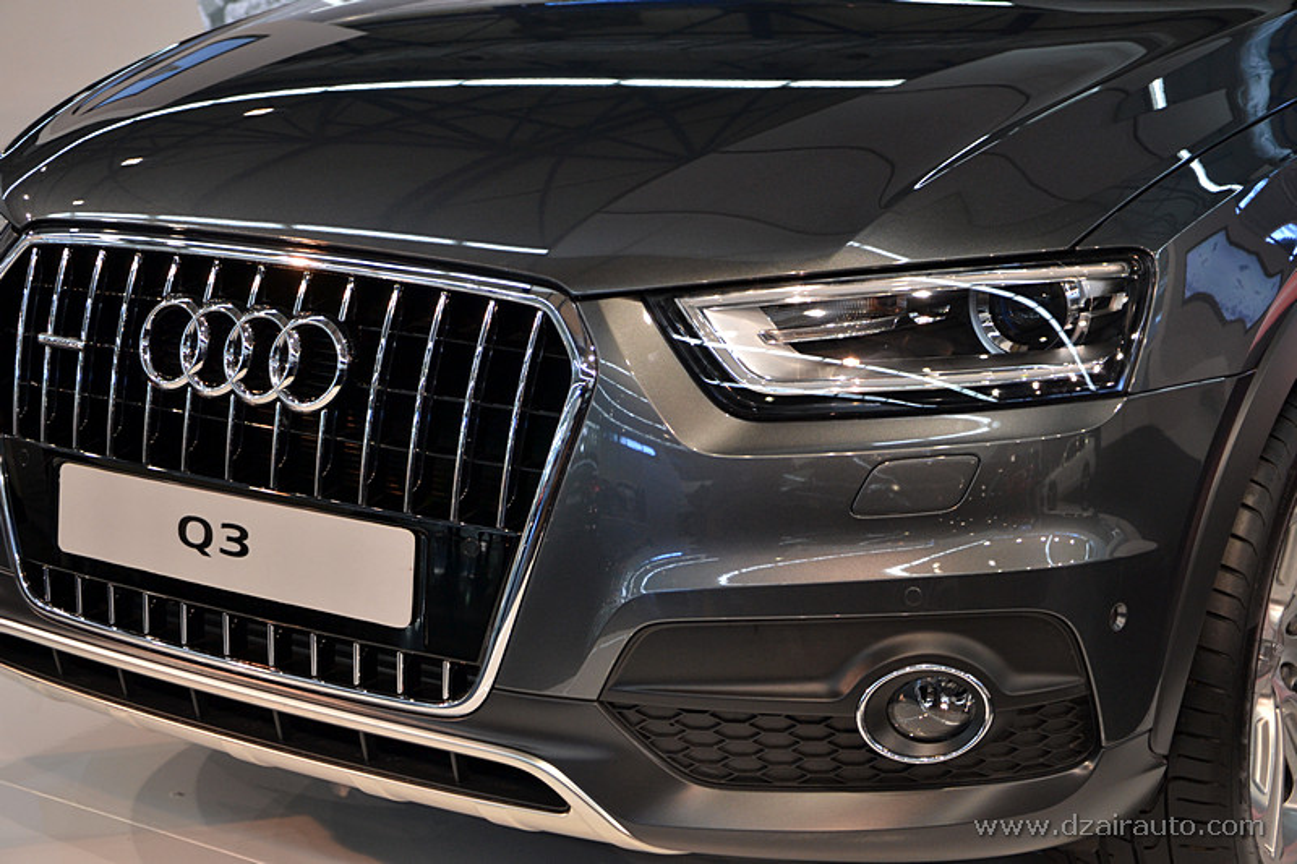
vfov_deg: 22.6
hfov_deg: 33.4
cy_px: 432
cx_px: 648
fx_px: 2161
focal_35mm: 60
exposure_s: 1/50
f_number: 4.5
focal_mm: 40
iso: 400
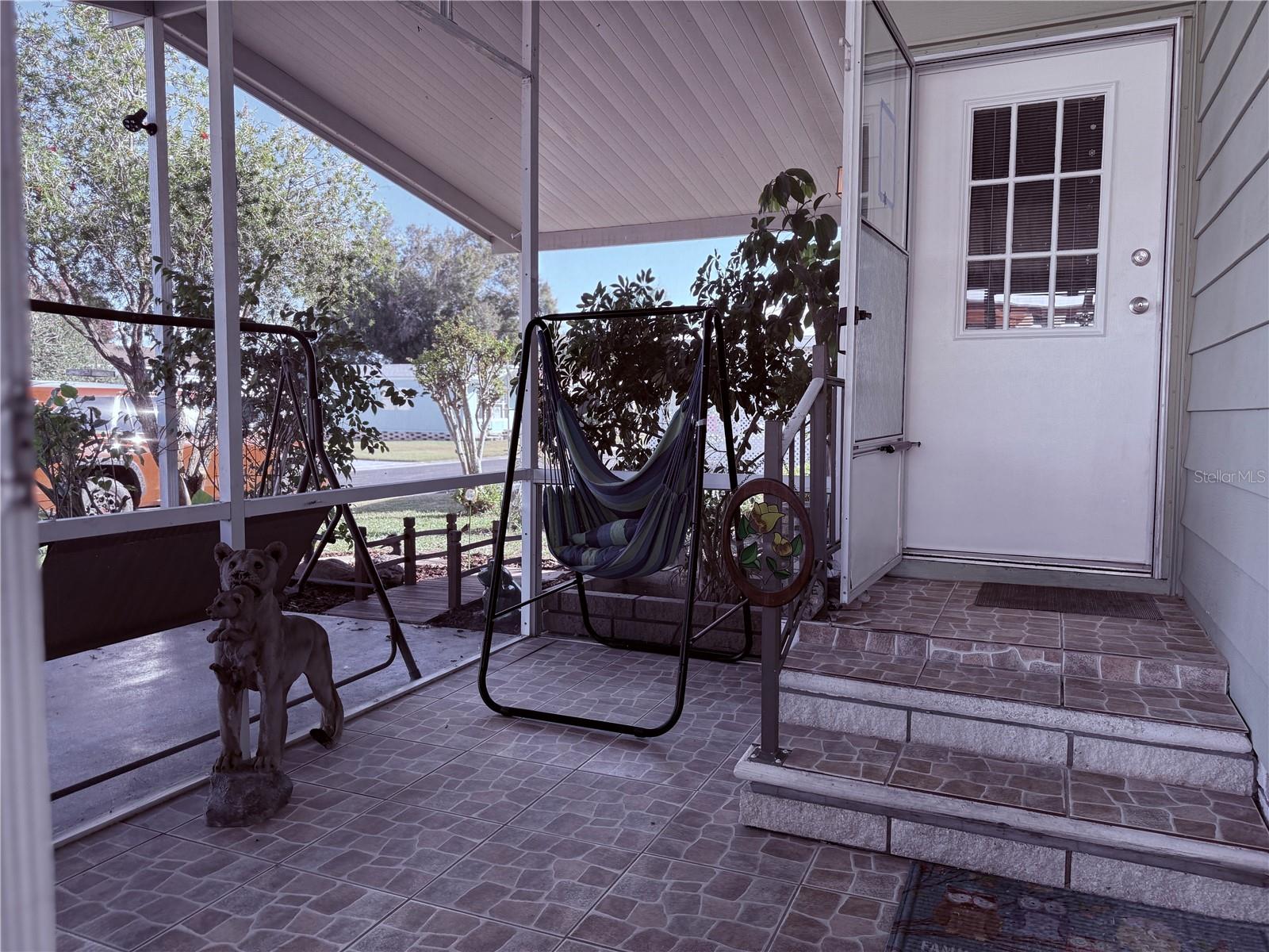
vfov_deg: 56.8
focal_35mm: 24
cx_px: 634
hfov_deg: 71.6
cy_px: 476
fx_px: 880
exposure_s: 1/407
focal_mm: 6.76
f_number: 1.78
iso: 100
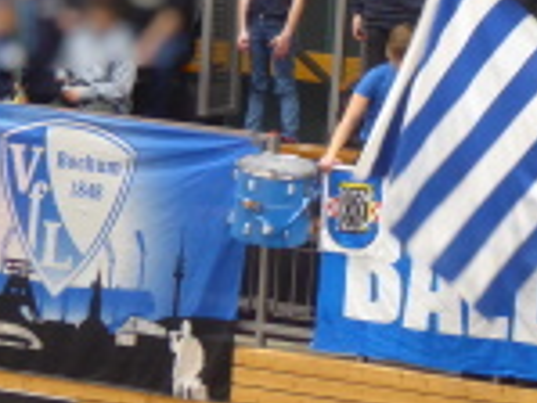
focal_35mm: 408
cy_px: 90
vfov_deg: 3.6
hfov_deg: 4.8
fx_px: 6334
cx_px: 551
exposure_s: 1/15
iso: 400
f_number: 5.3
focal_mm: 24.2
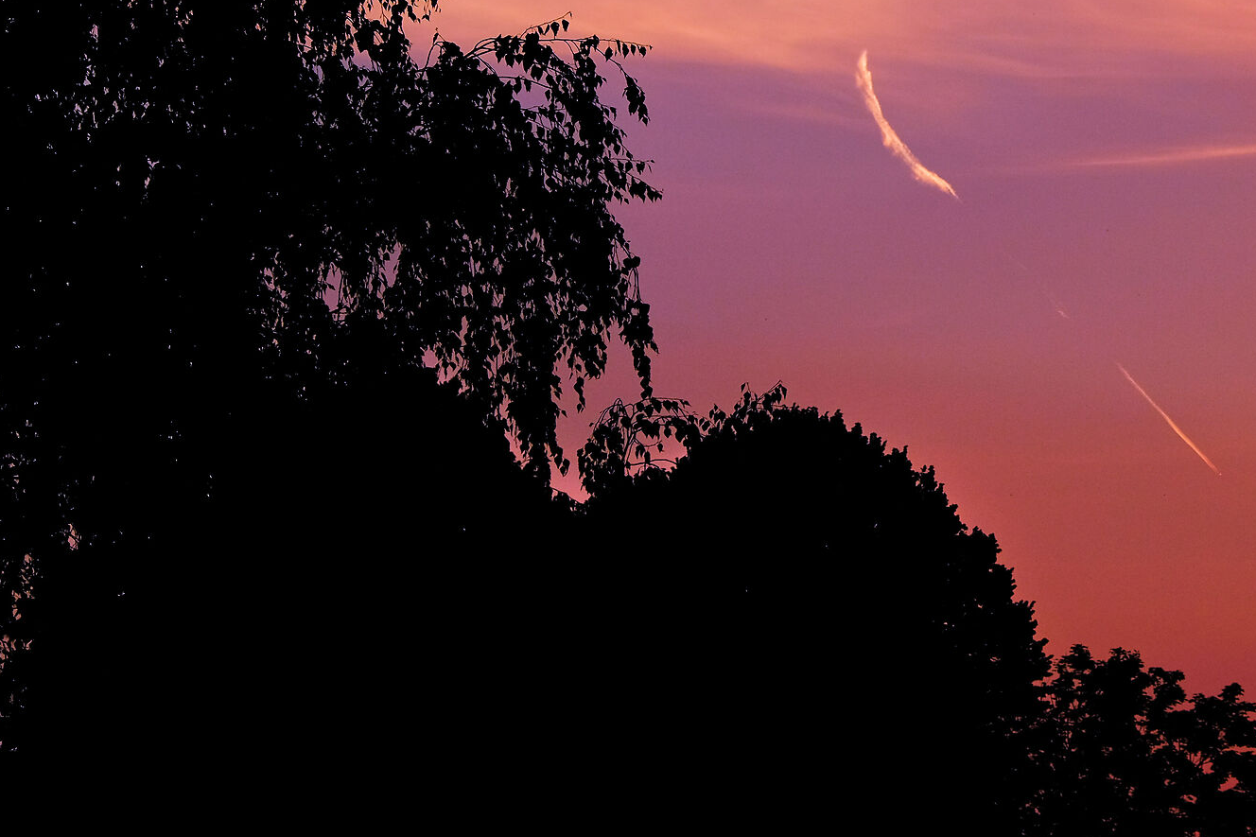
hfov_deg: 13.6
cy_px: 222
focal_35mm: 150
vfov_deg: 9.1
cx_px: 1086
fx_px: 5232
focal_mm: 55
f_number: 5
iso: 160
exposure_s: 1/950
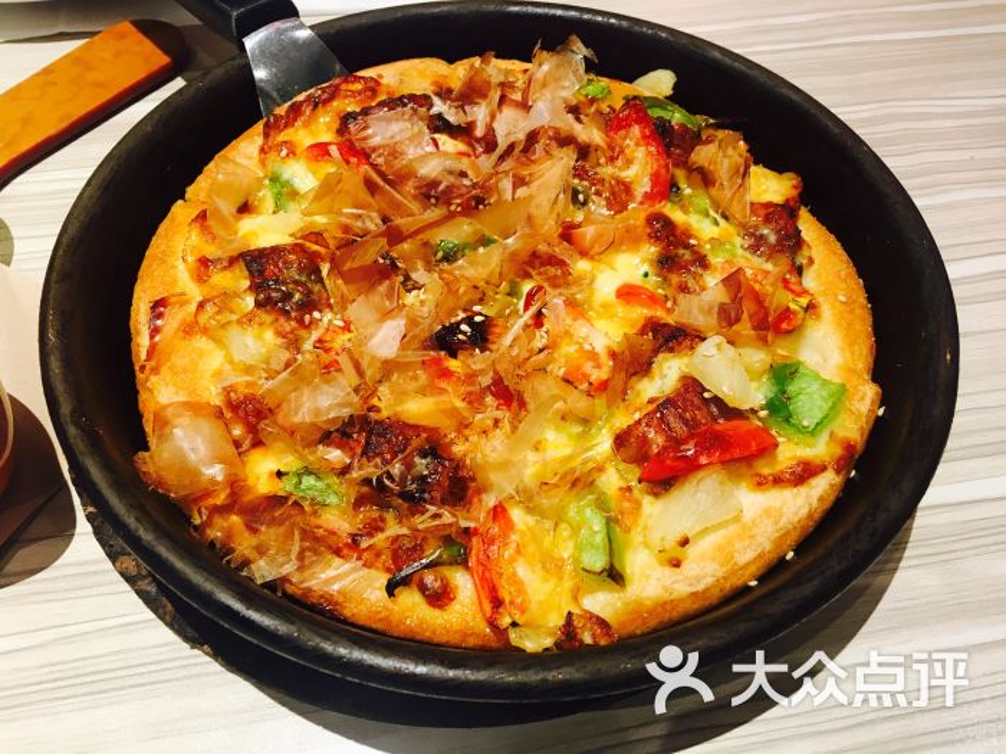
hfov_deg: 61.7
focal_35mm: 29
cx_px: 503
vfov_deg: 48.2
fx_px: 843
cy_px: 377
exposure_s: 1/33
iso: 80
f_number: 2.2
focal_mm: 4.15
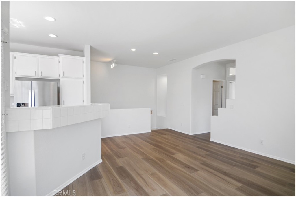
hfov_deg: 90.1
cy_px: 98
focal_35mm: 18
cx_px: 148
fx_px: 148
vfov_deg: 67.2
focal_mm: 12
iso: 100
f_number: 2.8
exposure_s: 1/160
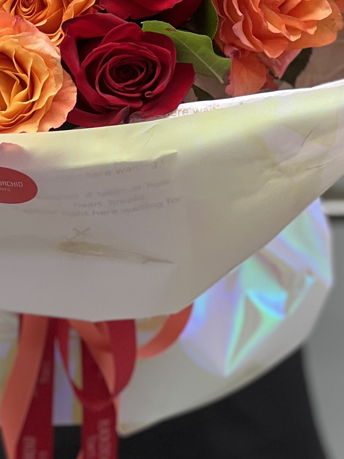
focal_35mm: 223
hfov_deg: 6.6
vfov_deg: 8.9
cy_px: 113
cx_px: 24
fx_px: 2955
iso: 50
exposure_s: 1/121
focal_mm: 9
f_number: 2.8
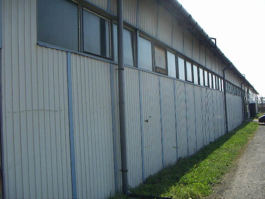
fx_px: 276
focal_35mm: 36
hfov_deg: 51.4
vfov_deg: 39.7
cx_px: 132
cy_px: 100
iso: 50
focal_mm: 4.7
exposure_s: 1/200
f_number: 6.7
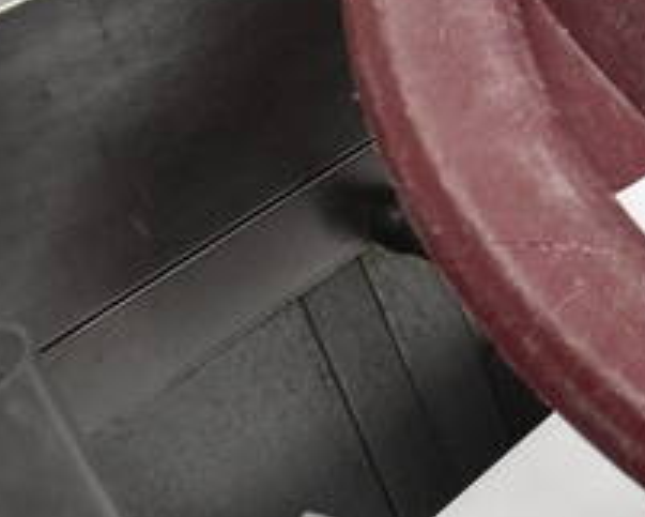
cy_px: 145
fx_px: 1471
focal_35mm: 77
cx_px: 927
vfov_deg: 19.8
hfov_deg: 21.4
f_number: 3.5
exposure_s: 1/125
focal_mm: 18
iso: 2200
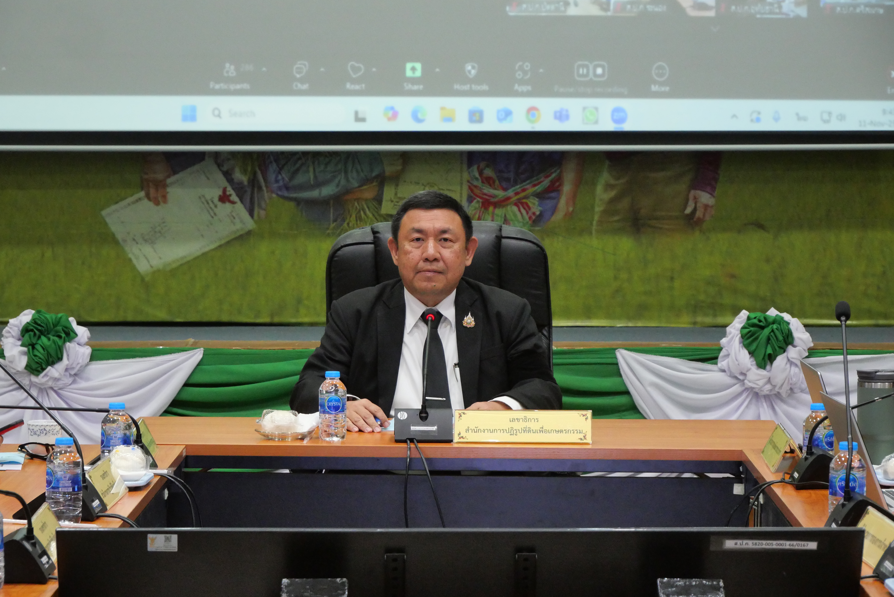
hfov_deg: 16.5
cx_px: 447
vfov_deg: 11.1
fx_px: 3081
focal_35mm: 124
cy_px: 298
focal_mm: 60
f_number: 5.6
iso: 3200
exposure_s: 1/100
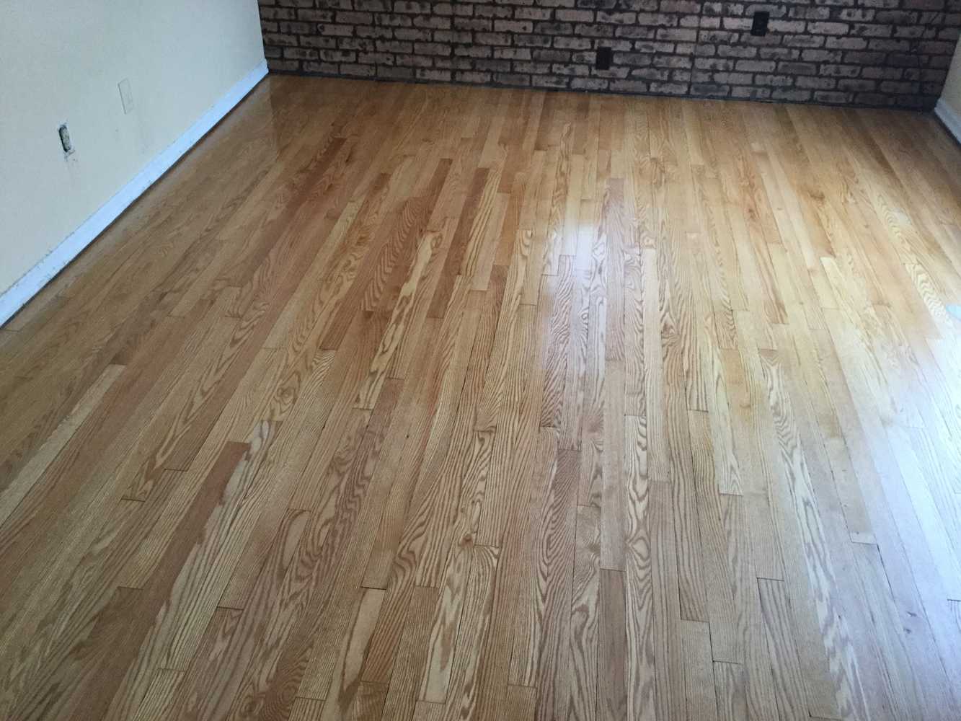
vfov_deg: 45.4
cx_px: 480
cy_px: 360
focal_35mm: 31
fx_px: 861
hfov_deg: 58.3
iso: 125
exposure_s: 1/30
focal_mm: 3.3
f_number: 2.4
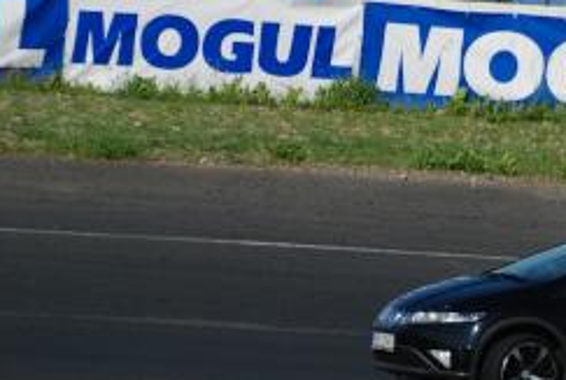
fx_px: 14932
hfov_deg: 2.2
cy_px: 275
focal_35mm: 948
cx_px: 613
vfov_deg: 1.5
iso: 400
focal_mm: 240
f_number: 5.6
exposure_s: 1/3200
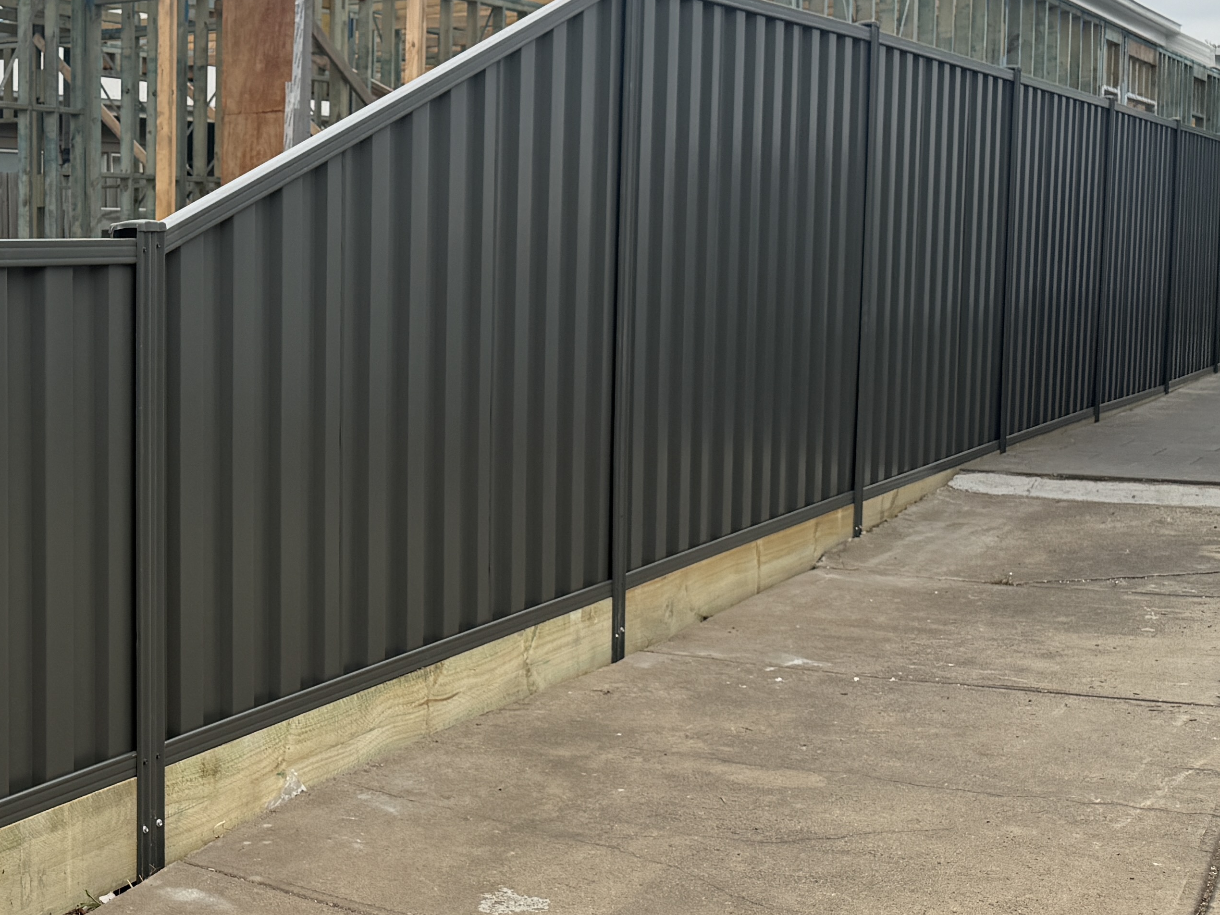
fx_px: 1903
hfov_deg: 32.8
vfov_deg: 27.0
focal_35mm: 54
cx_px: 15
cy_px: 370
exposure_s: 1/4673
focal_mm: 6.76
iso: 80
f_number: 1.78
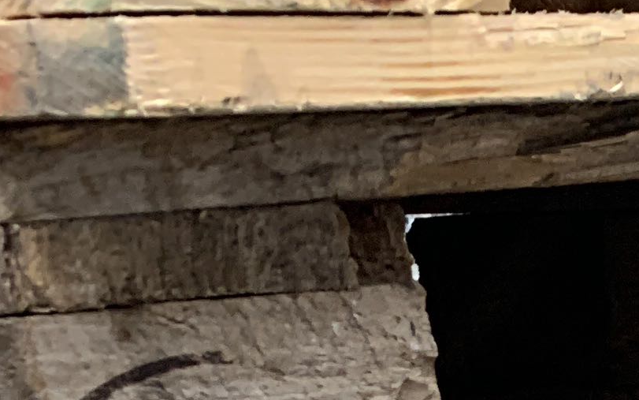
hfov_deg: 14.1
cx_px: 1001
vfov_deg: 8.1
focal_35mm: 137
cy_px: 1221
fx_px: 2386
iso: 160
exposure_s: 1/60
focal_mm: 4.25
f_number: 1.8
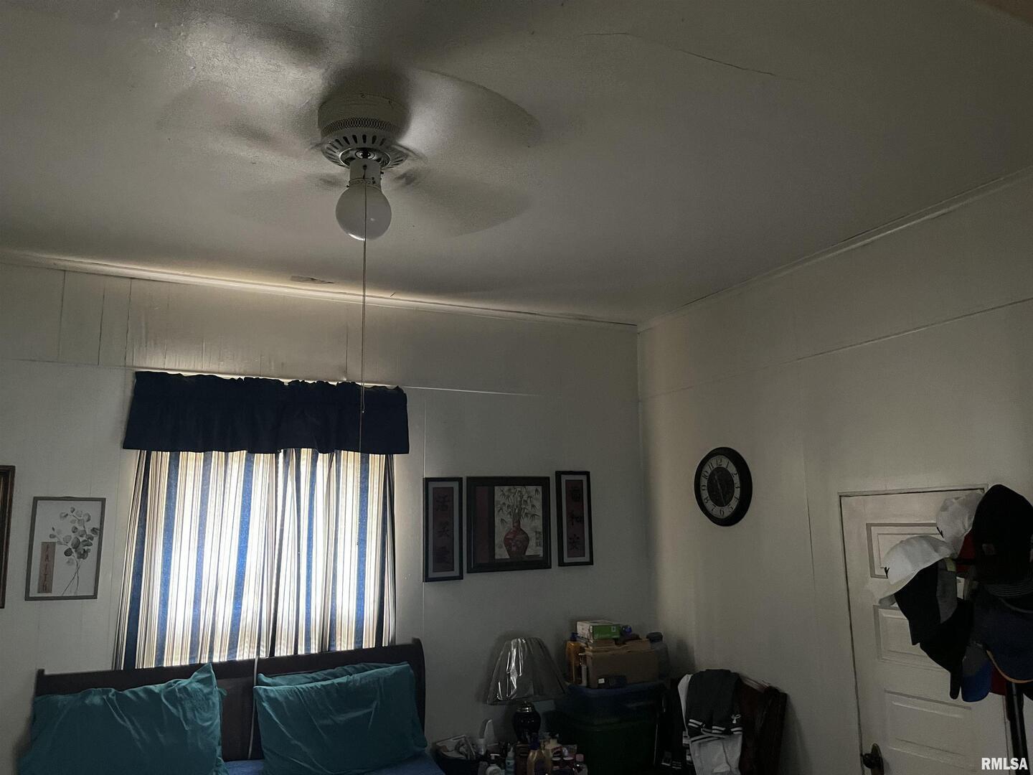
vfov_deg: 53.1
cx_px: 516
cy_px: 388
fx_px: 776
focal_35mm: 26
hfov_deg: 67.3
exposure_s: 1/30
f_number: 1.6
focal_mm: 5.1
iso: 640
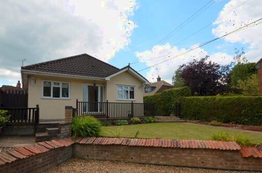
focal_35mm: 21
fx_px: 152
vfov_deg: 58.9
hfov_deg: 81.1
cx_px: 119
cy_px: 101
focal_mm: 10
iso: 100
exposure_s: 1/200
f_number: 8
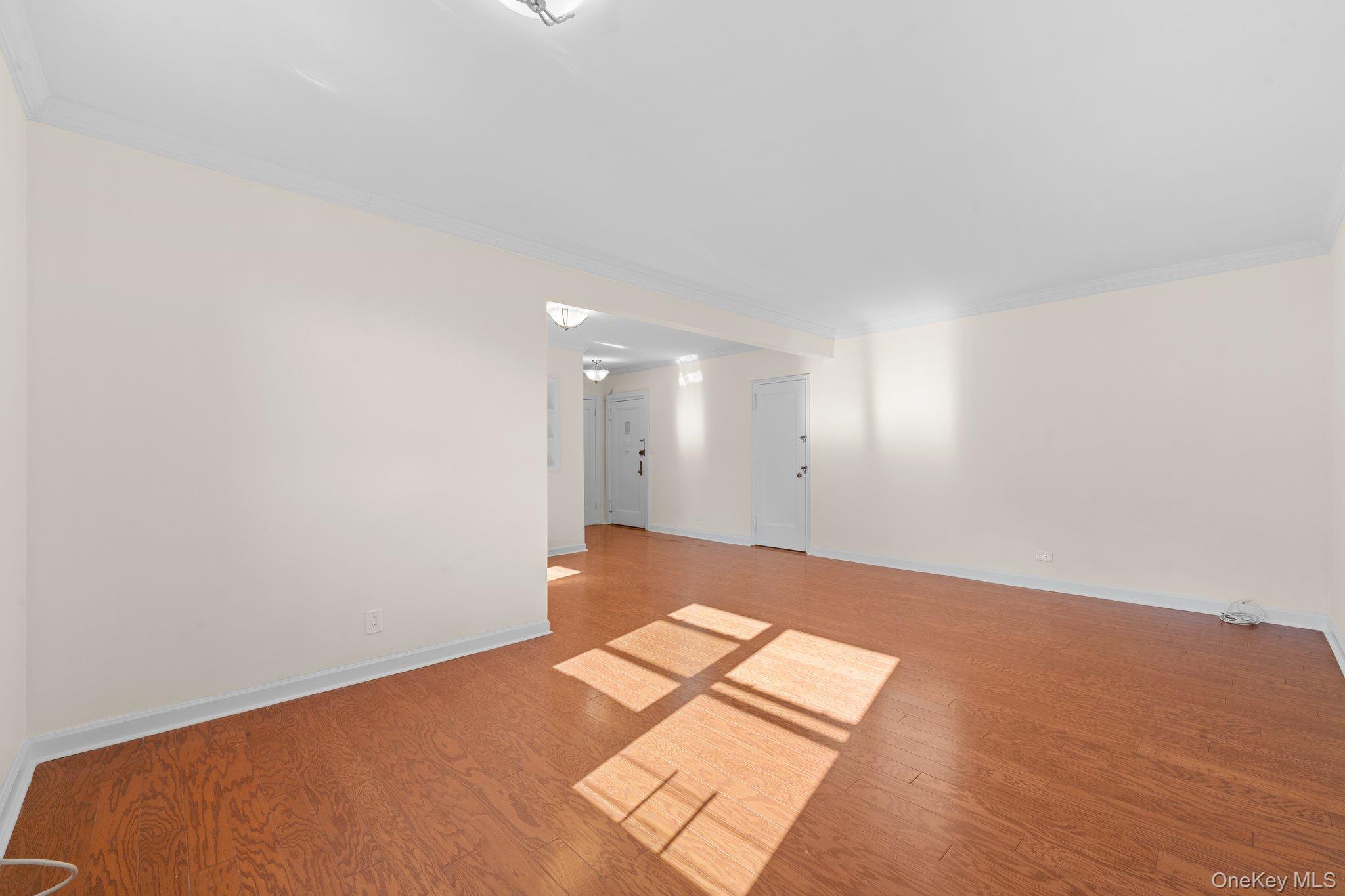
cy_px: 448
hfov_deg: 104.3
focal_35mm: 14
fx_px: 523
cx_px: 672
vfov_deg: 81.2
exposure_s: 1/6
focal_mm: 14
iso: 320
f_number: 10
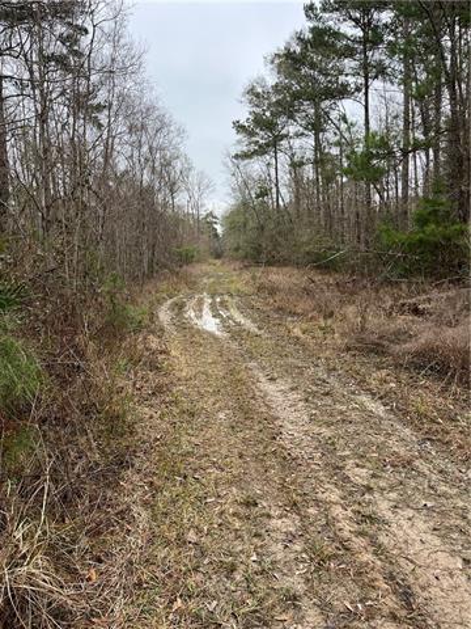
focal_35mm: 26
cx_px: 236
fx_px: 472
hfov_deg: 53.1
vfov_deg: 67.3
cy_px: 314
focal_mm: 5.1
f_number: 1.6
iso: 50
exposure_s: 1/400
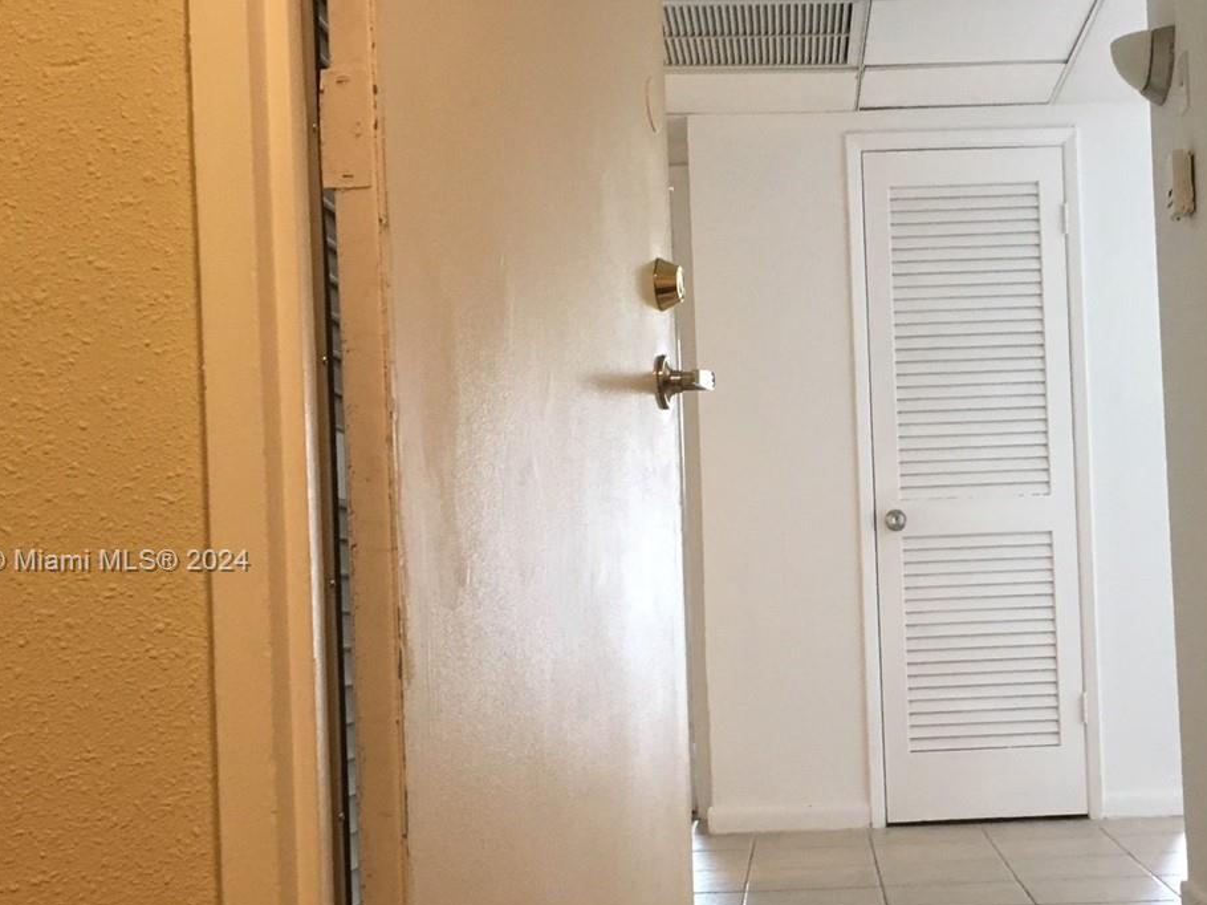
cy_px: 563
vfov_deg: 28.4
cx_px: 886
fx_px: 1778
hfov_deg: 36.7
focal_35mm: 51
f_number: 2.2
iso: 100
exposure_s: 1/30
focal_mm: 4.15
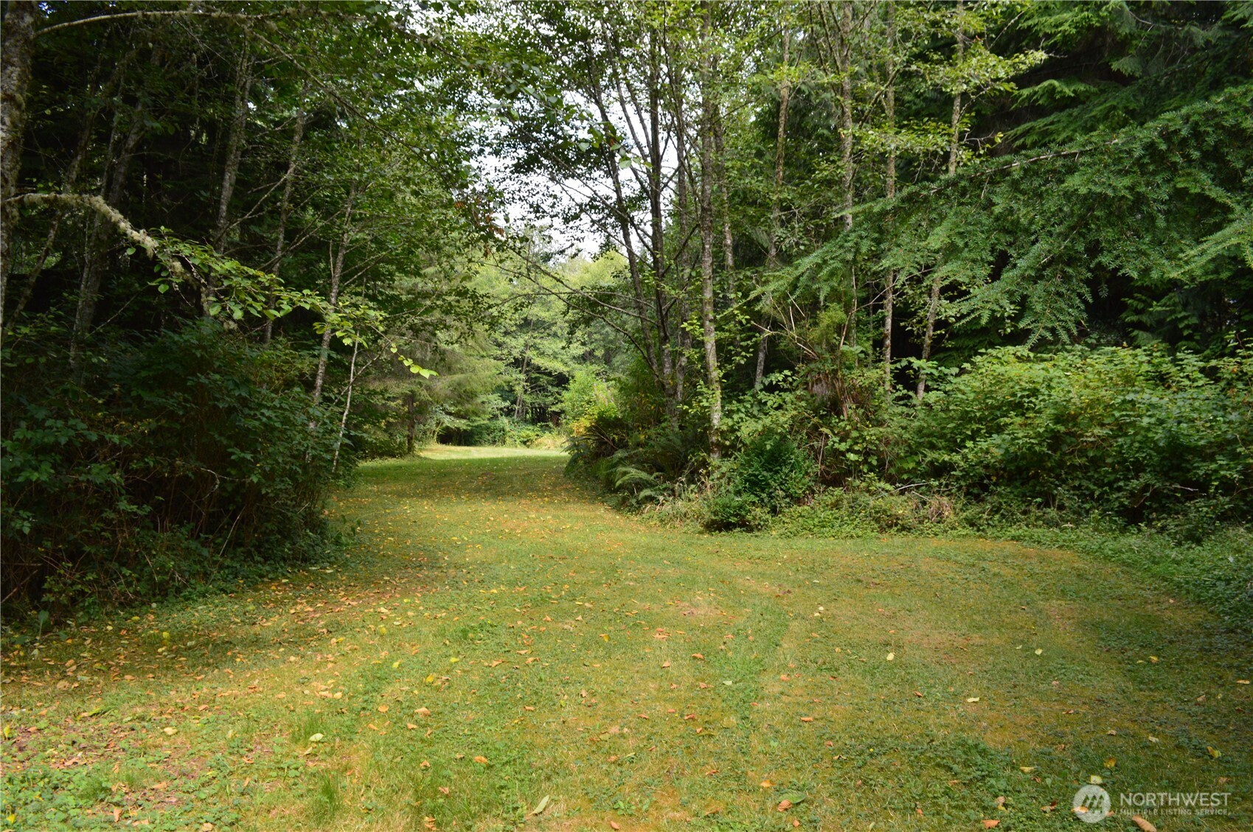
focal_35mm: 27
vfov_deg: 47.8
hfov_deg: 67.4
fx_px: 939
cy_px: 416
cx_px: 626
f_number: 9
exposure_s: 1/125
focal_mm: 18
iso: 400
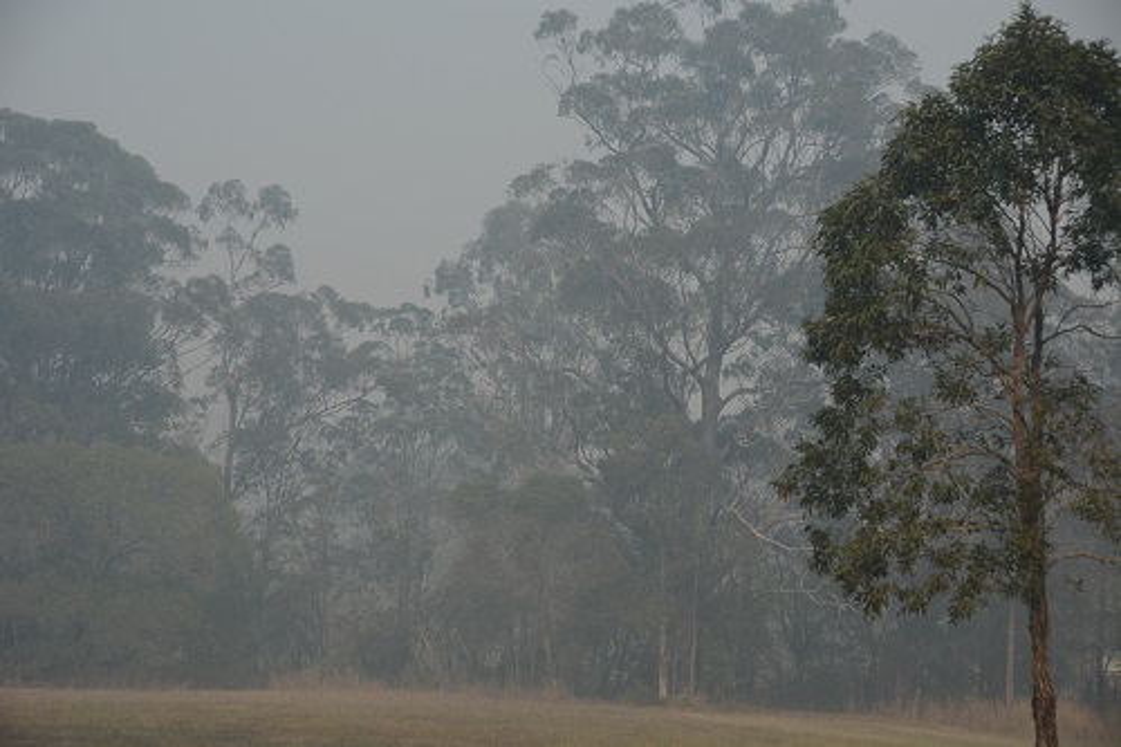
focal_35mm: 98
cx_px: 560
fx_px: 3035
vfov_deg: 14.0
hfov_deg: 20.9
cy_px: 374
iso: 100
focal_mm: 65
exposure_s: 1/640
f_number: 6.3
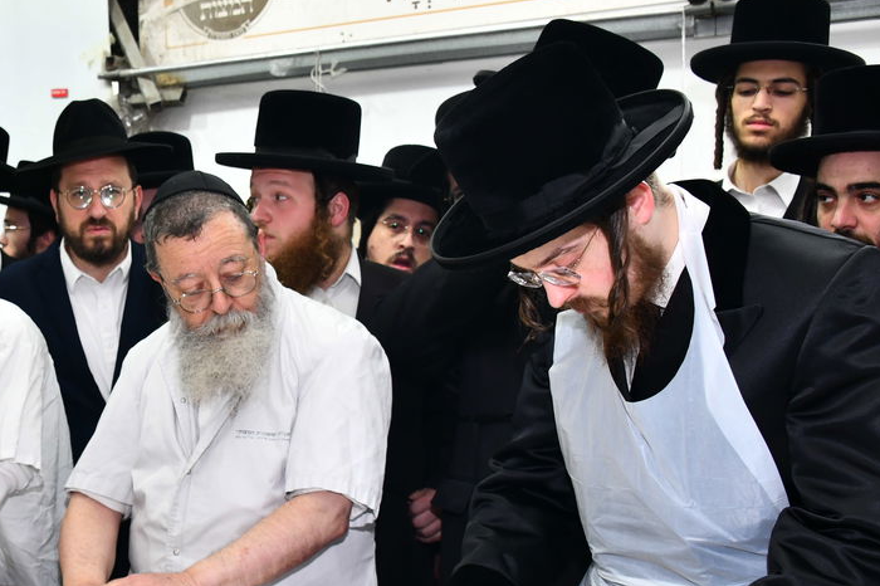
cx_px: 96
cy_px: 360
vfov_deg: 24.1
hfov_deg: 33.8
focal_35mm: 56
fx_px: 1368
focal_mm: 28
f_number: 5
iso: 640
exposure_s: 1/125
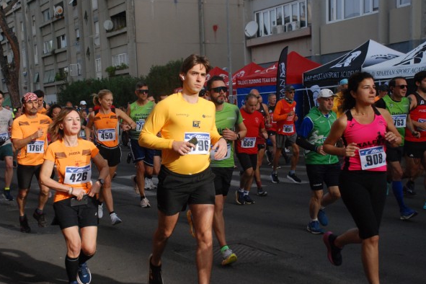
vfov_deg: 23.4
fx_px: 686
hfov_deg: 34.5
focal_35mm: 58
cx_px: 213
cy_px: 142
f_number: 6.3
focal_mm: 38
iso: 1000
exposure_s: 1/1600
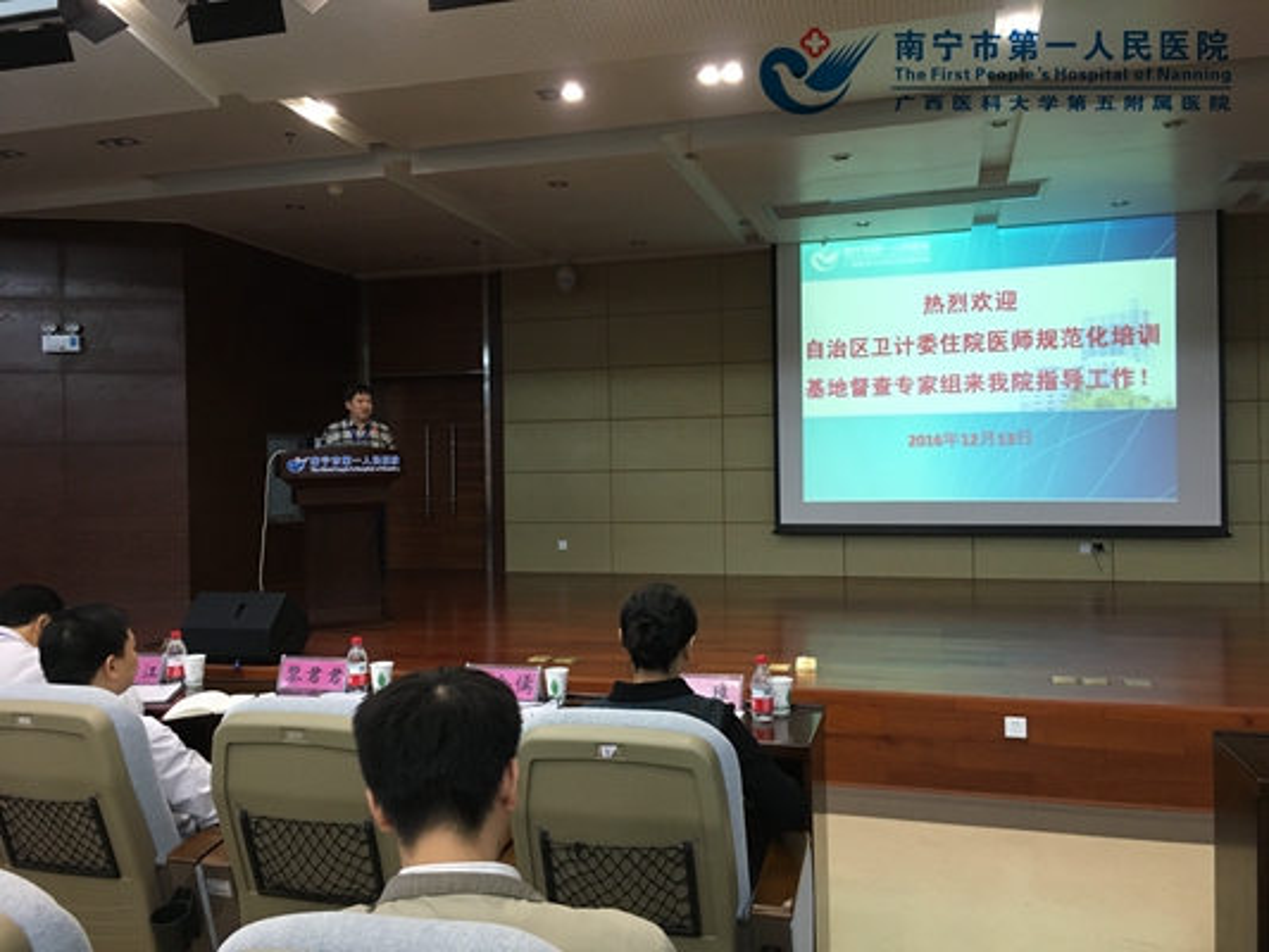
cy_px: 476
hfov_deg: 61.6
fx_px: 1063
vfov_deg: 48.2
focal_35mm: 29
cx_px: 634
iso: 160
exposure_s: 1/33
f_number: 2.2
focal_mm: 4.15
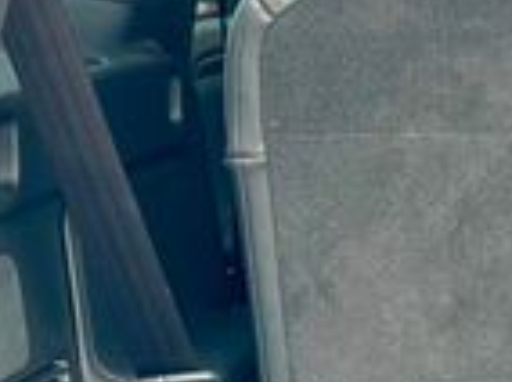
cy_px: 259
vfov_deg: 6.8
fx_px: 3204
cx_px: 919
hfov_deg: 8.8
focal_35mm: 217
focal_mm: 6.76
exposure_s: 1/226
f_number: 1.78
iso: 64
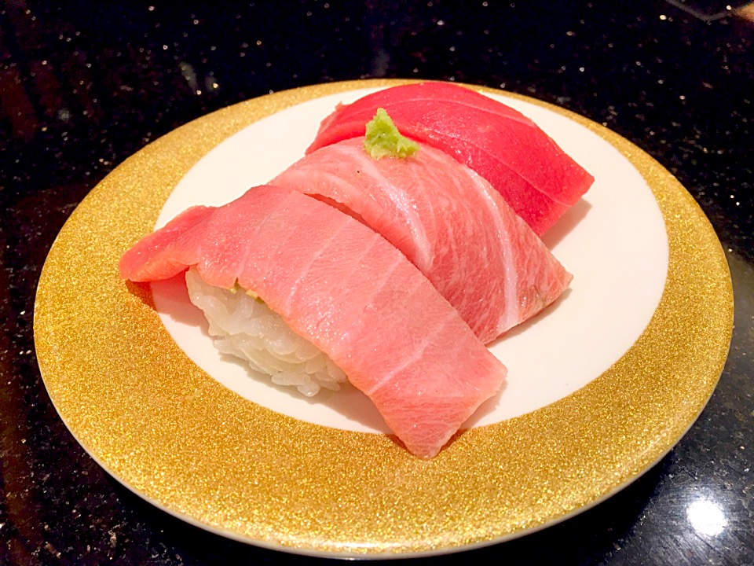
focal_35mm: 29
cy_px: 283
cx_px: 377
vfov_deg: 48.2
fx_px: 632
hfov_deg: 61.7
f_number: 2.2
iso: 40
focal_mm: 4.15
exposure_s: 1/30
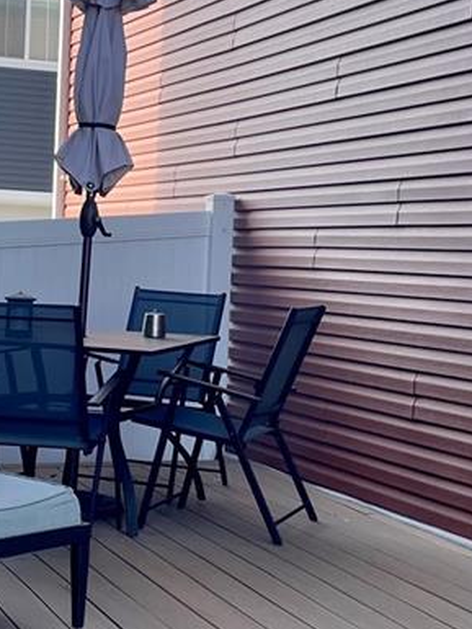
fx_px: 1472
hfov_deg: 18.2
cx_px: 204
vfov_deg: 24.1
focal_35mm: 81
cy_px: 250
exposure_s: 1/662
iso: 32
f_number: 1.6
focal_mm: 4.2
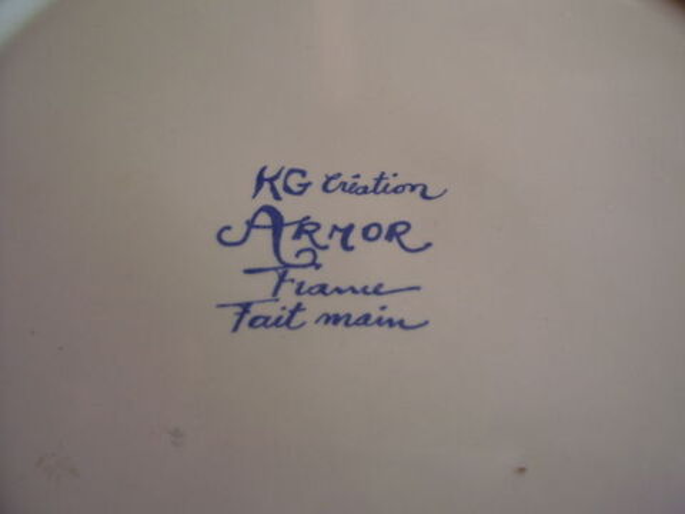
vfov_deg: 41.8
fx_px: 673
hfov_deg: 54.0
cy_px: 257
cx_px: 342
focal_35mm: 34
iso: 80
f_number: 2.7
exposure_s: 1/180
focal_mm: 5.6
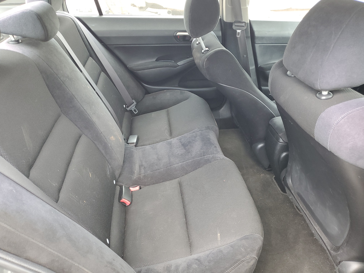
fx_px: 273
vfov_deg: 53.1
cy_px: 136
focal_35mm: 26
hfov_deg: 67.3
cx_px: 182
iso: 64
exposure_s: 1/60.2
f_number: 1.5
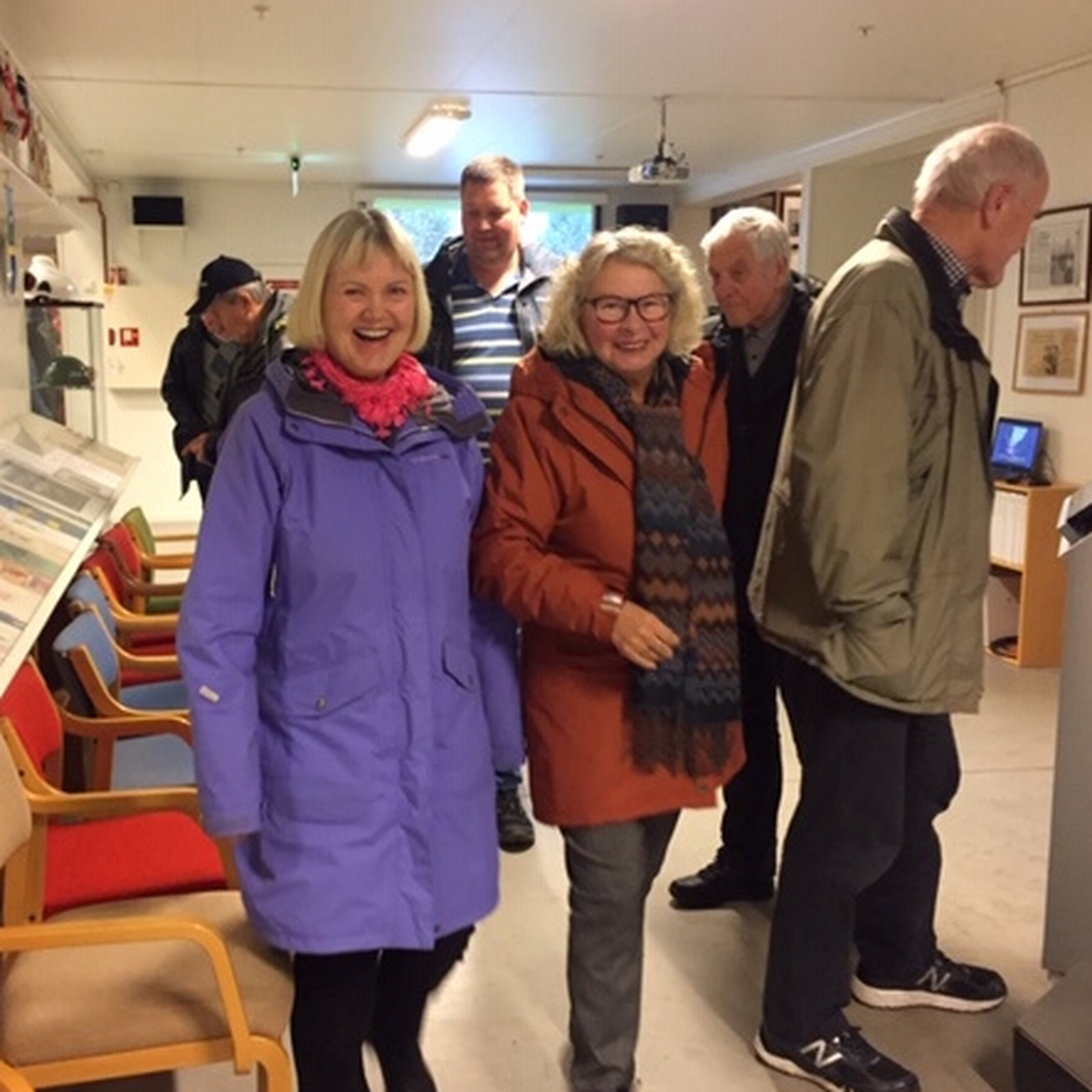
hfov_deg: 44.7
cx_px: 434
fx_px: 1321
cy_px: 550
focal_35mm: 37
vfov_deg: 44.9
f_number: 2.2
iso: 250
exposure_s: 1/20
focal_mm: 4.15
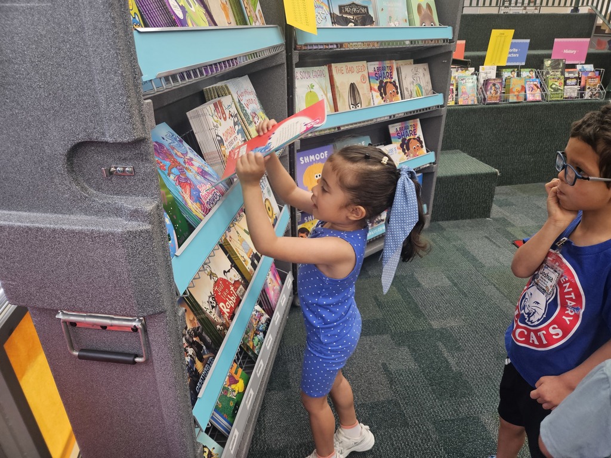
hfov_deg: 73.9
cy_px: 229
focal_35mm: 23
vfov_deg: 58.9
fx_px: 406
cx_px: 306
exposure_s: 1/120
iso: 200
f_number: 1.8
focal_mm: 5.4
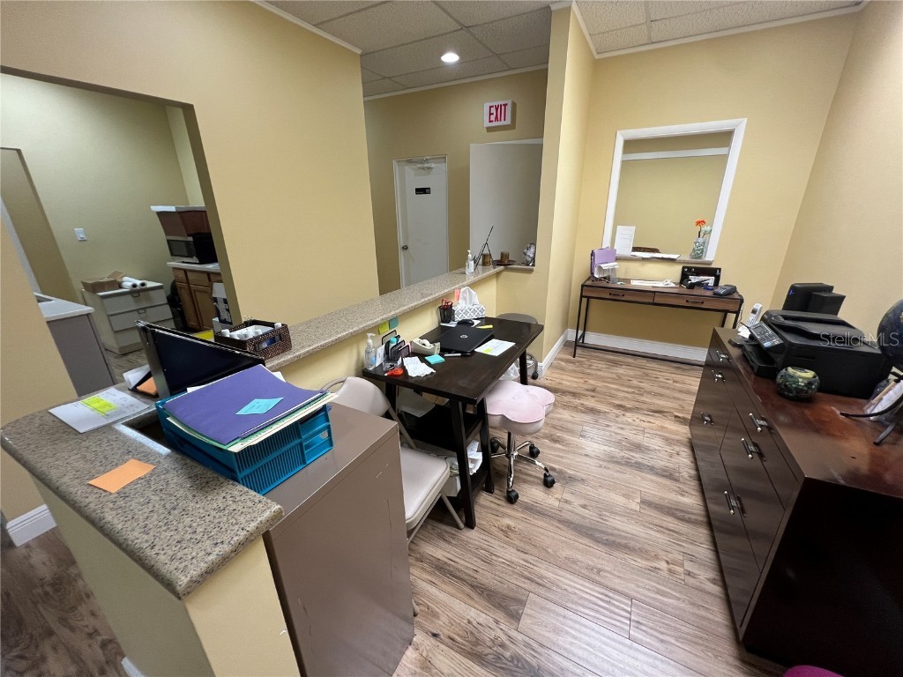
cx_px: 452
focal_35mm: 13
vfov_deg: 89.9
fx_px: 339
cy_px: 338
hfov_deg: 106.2
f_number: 1.8
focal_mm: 1.57
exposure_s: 1/120
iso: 160
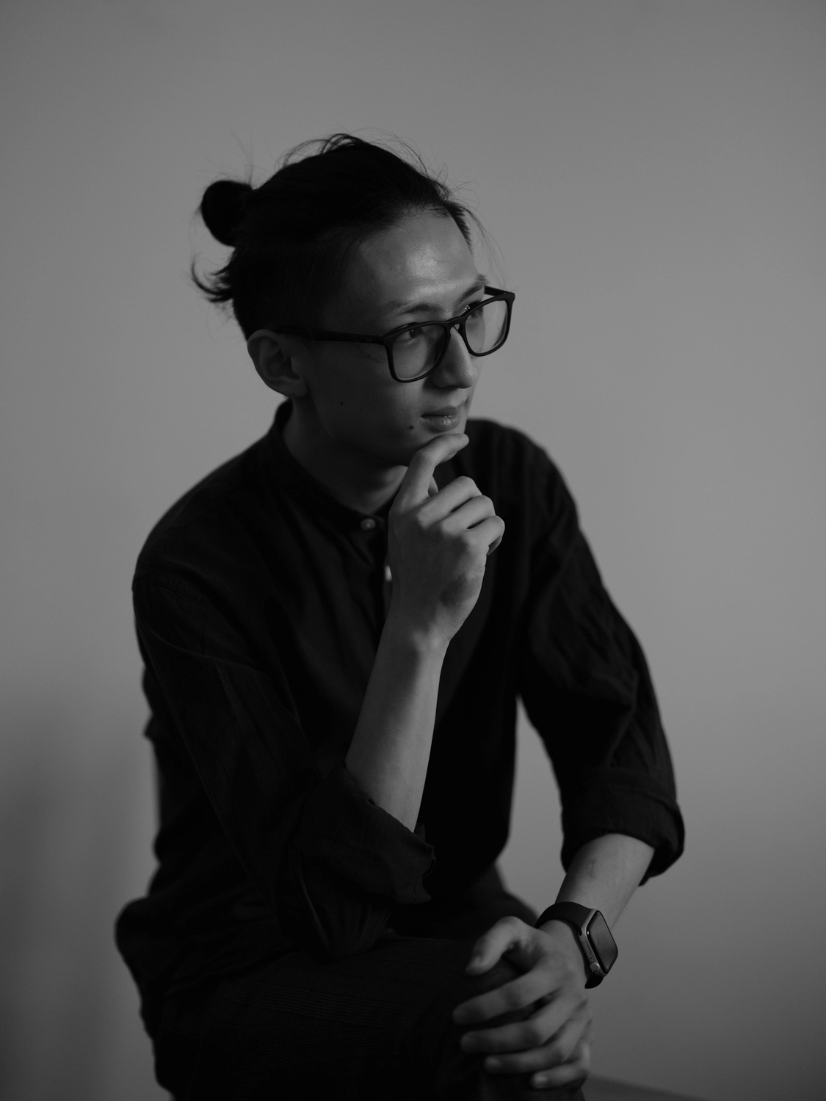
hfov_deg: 23.3
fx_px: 2004
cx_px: 413
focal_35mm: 63
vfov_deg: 30.7
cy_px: 550
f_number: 1.7
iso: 1250
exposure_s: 1/50
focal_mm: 80
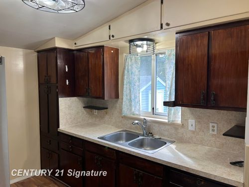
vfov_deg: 53.1
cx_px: 124
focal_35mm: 26
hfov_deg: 67.3
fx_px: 187
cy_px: 94
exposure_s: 1/120
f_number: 1.5
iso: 100
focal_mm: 5.7
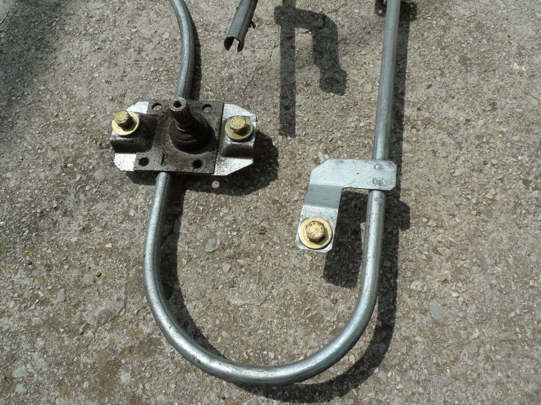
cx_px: 270
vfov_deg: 56.8
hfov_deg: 71.6
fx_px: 375
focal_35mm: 24
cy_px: 202
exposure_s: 1/1000
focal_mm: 5.1
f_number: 7.1
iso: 200
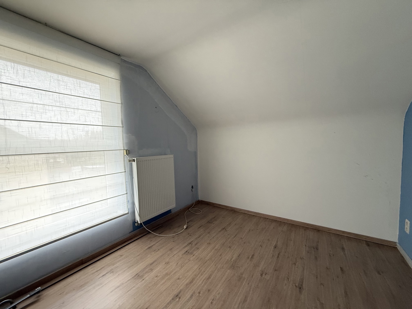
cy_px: 154
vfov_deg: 85.7
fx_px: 167
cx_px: 206
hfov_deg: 102.1
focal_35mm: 14
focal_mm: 2.22
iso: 400
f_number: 2.2
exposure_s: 1/50
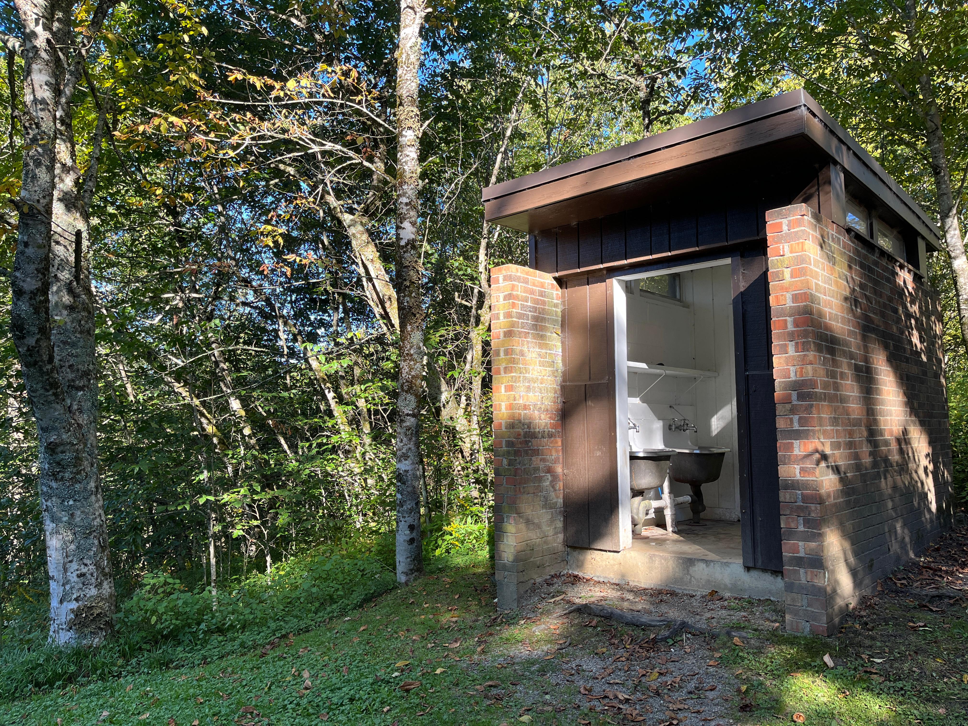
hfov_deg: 67.3
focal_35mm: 26
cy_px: 363
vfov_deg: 53.1
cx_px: 484
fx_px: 727
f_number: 1.6
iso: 40
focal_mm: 5.1
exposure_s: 1/212
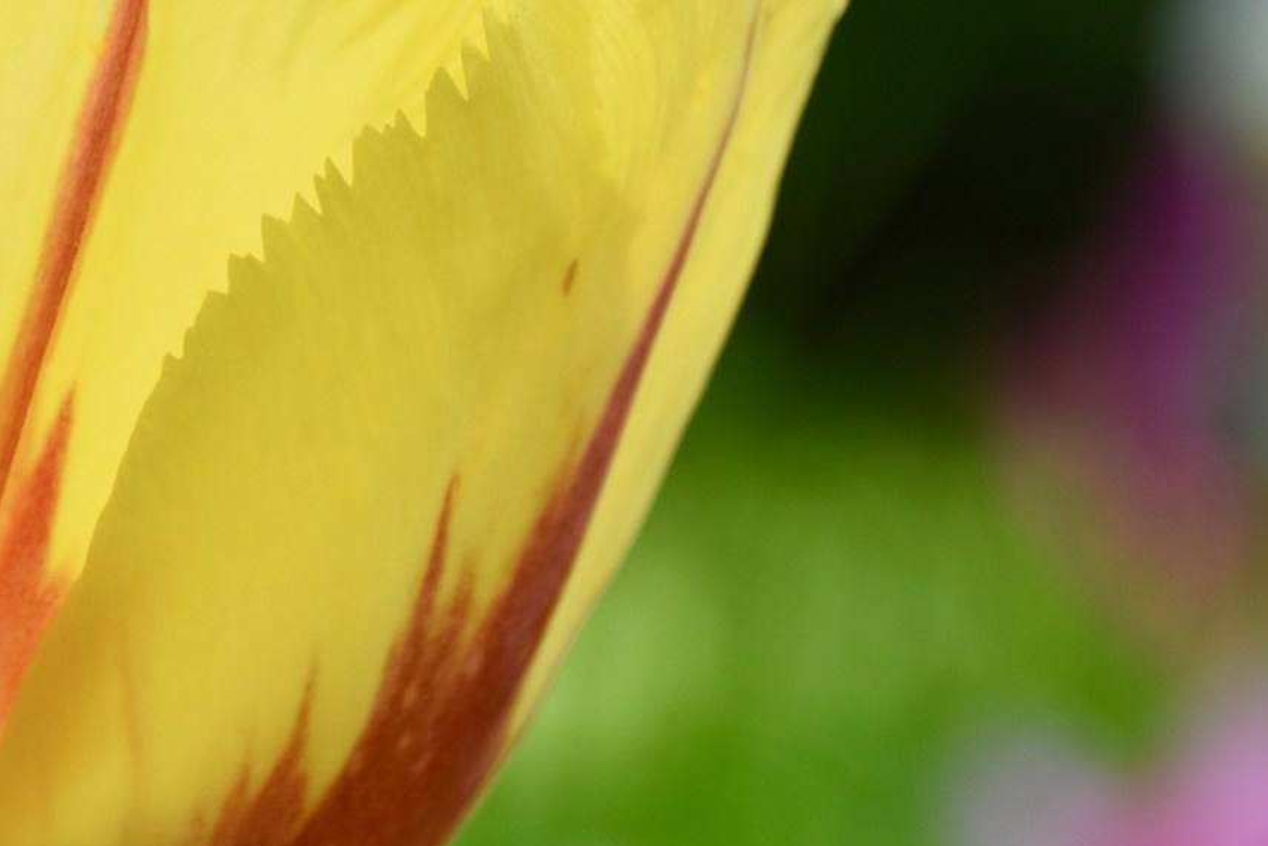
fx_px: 13705
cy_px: 165
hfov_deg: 5.3
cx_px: 237
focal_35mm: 389
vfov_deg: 3.5
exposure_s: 1/320
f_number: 6.3
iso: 220
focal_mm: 92
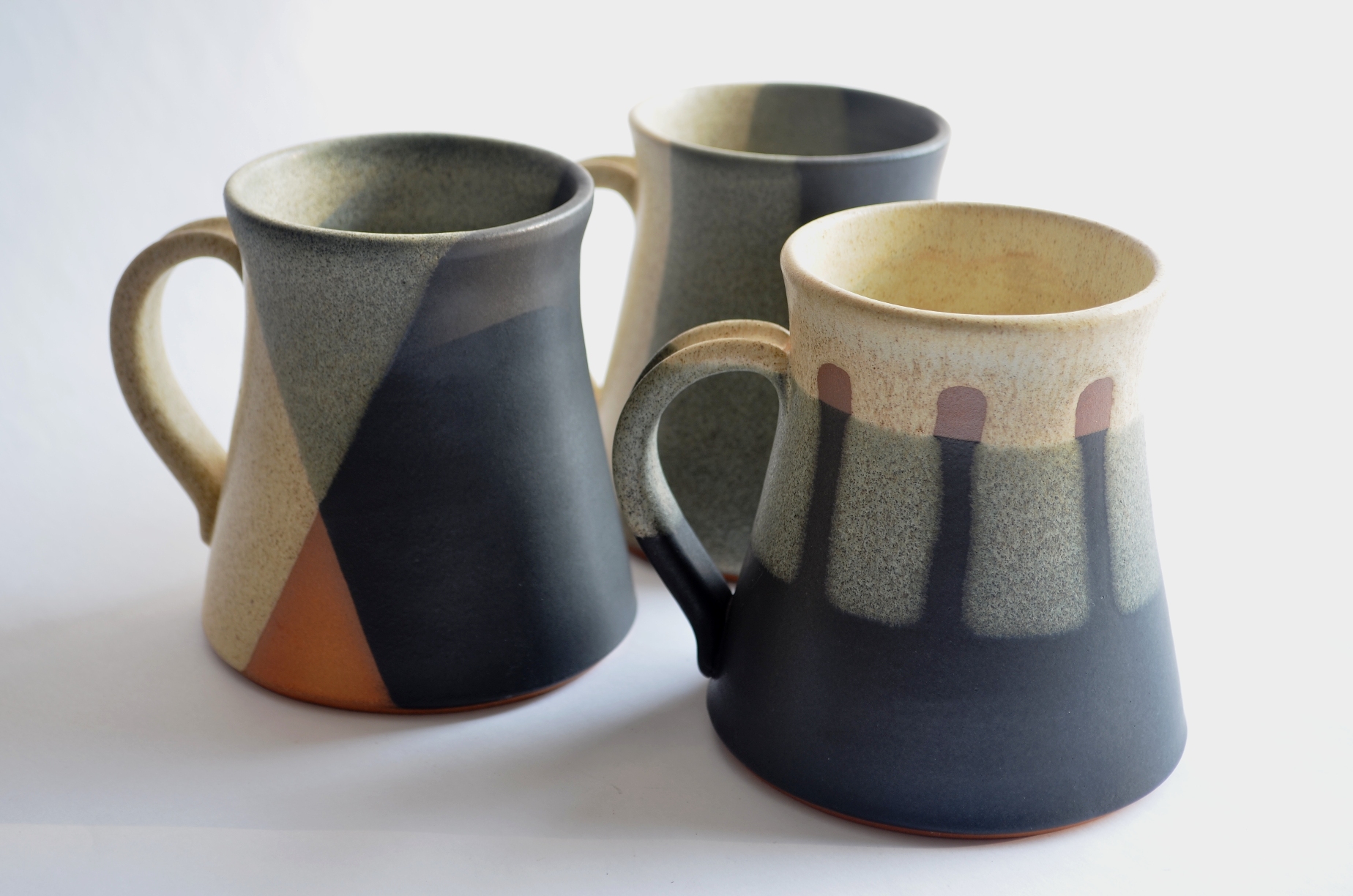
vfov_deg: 20.5
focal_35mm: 66
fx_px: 2475
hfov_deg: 30.6
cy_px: 448
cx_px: 676
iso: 100
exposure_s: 1/15
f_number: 5.6
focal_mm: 44
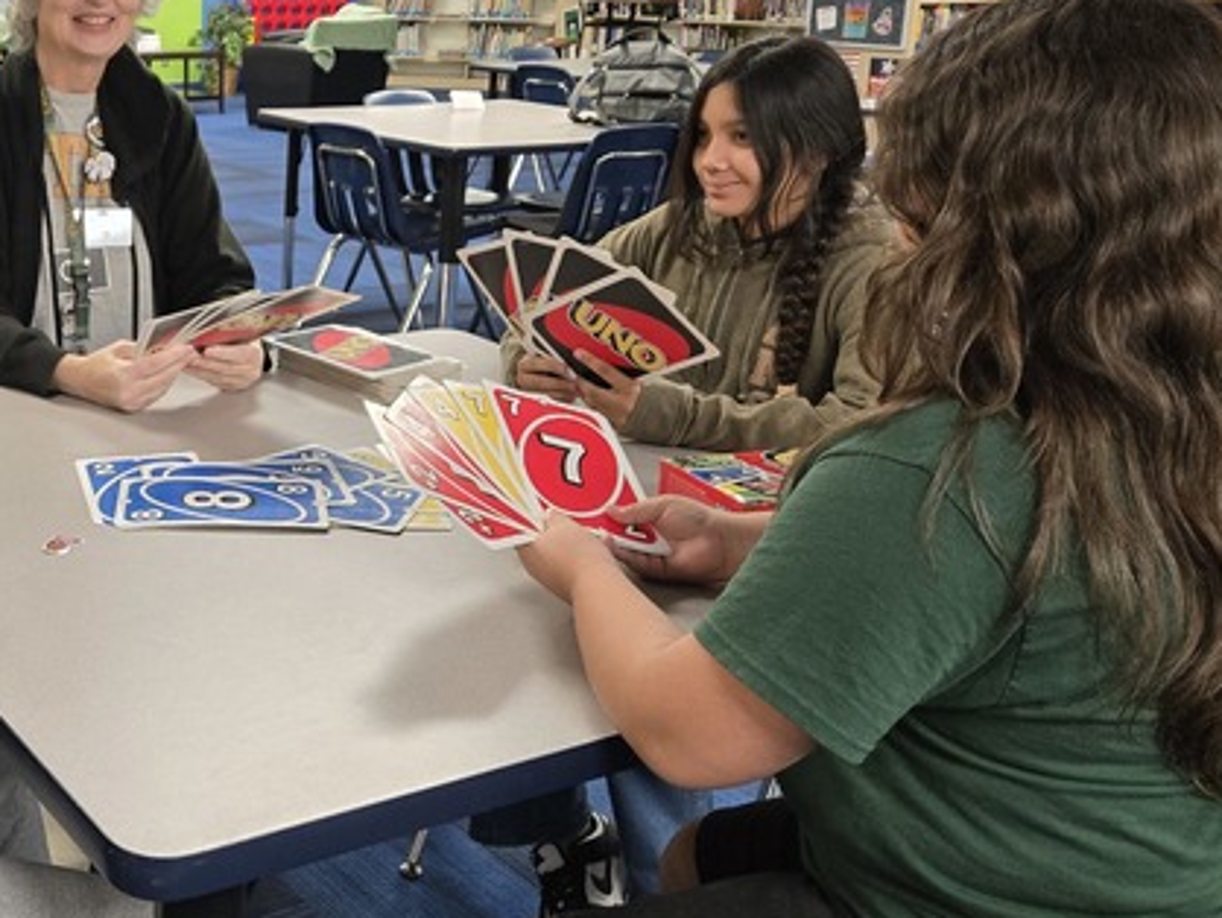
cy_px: 272
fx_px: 1554
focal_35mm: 44
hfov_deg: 40.7
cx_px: 202
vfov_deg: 32.5
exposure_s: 1/120
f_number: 1.8
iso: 320
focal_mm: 5.4
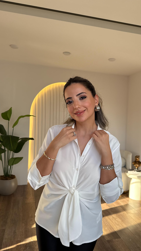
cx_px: 78
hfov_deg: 42.8
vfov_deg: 69.9
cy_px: 129
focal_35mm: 27
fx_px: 179
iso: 100
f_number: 1.78
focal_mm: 6.76
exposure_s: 1/448
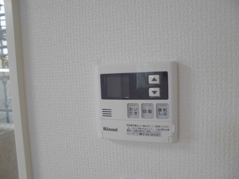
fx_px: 180
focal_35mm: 26
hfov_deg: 67.3
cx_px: 120
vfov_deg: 53.1
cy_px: 90
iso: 400
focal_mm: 4.6
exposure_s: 1/50
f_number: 3.5
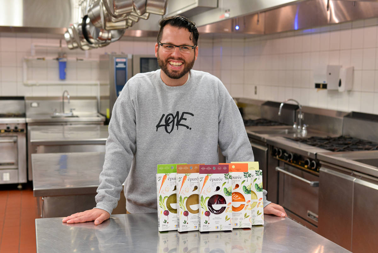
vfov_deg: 27.0
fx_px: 525
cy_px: 126
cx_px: 189
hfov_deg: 39.6
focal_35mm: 50
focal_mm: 50
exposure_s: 1/160
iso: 1000
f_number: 4
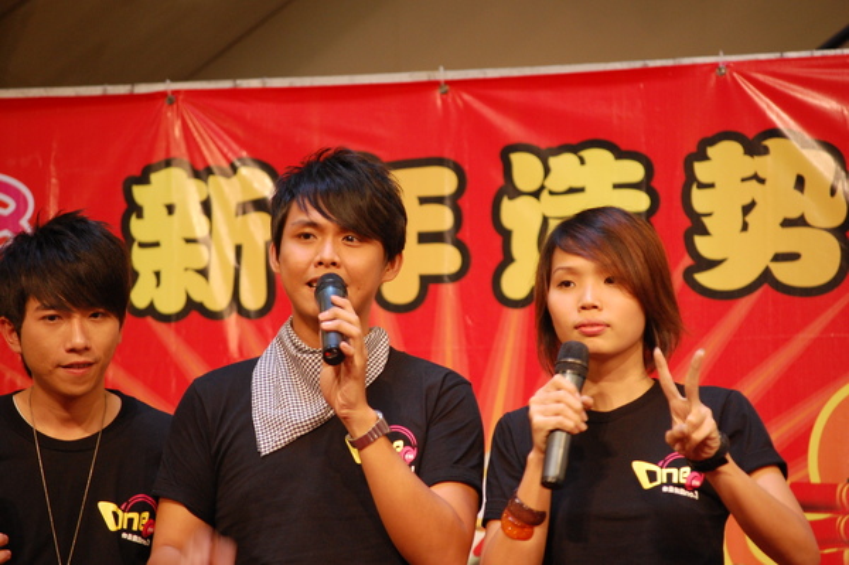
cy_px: 282
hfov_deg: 11.0
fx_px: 4418
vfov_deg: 7.3
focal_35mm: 188
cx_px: 424
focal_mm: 125
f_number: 5
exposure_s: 1/50
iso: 800
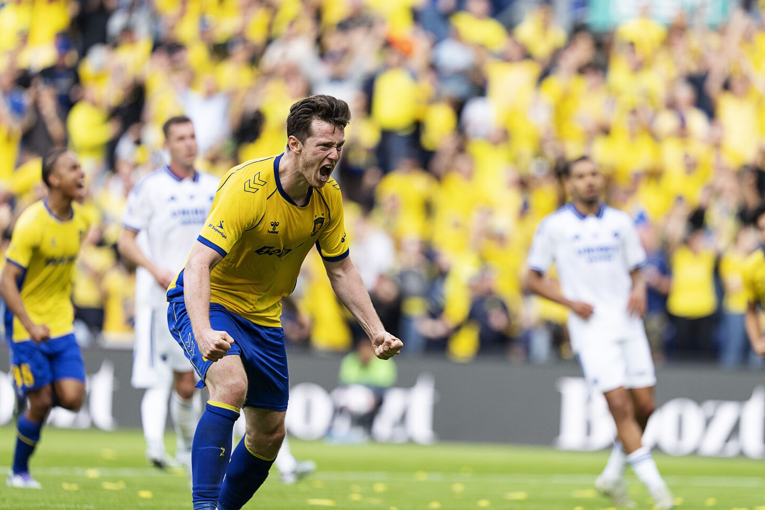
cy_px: 272
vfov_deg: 3.4
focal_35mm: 399
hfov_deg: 5.2
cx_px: 435
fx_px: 8476
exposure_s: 1/2000
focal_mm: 300
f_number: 2.8
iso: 640
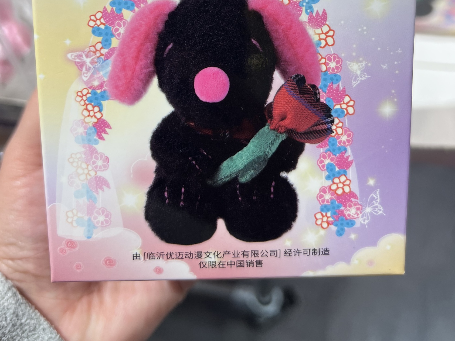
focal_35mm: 37
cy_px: 24
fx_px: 486
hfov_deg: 50.1
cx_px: 233
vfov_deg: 36.0
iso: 32
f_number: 1.5
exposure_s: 1/101
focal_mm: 5.7
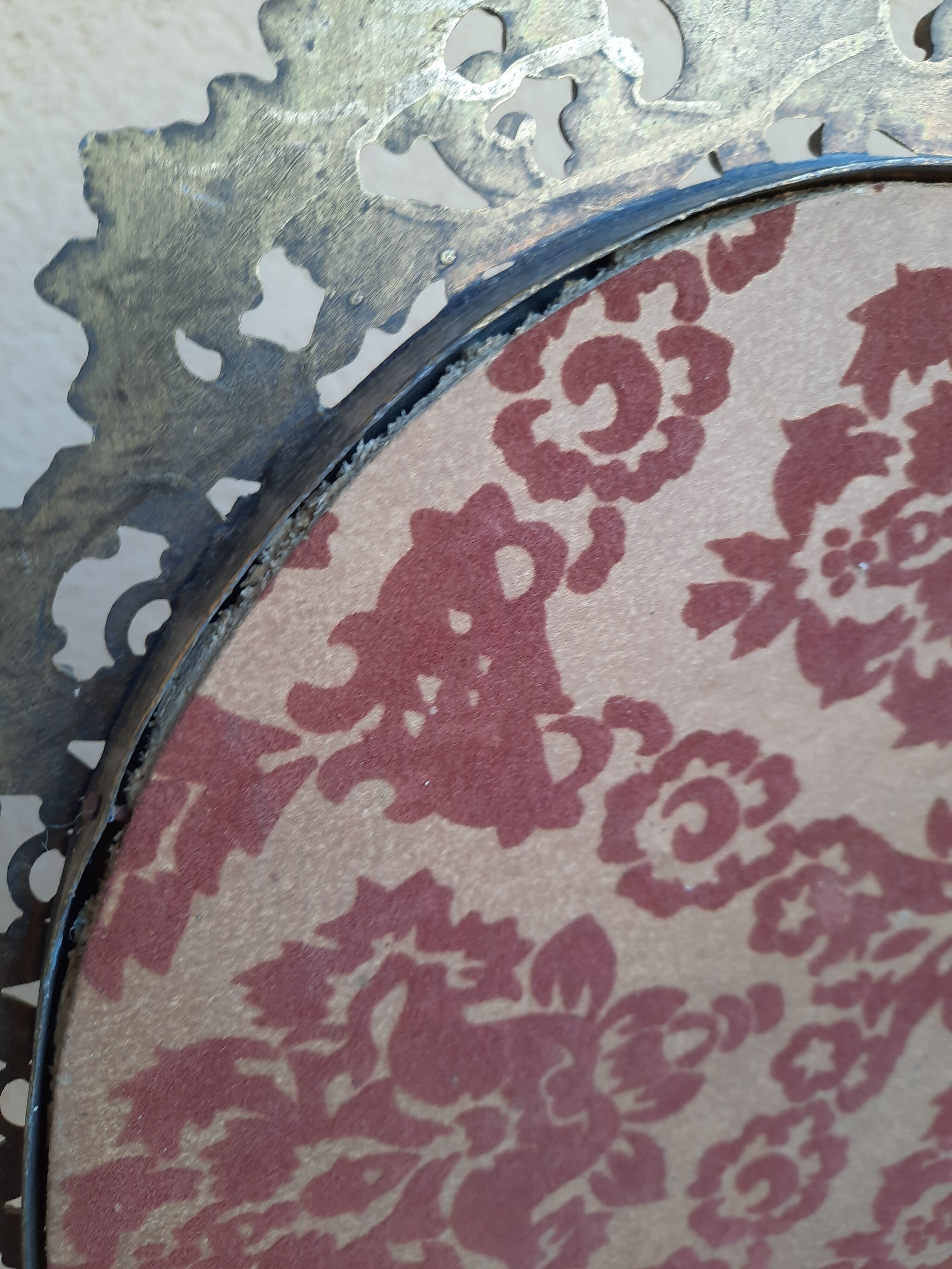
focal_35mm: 25
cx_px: 476
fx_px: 917
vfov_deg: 69.4
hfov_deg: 54.9
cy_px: 634
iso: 64
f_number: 2
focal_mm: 4.6
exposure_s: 1/50
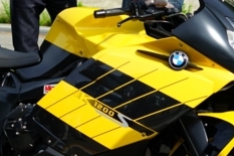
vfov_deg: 10.2
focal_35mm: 134
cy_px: 43
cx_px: 61
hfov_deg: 15.3
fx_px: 870
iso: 160
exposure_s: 1/1000
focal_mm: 39
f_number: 4
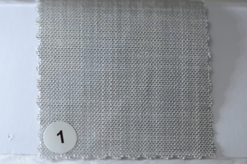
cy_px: 82
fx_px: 924
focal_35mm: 135
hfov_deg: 15.2
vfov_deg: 10.1
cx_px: 124
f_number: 3.8
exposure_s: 1/125
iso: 800
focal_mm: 90
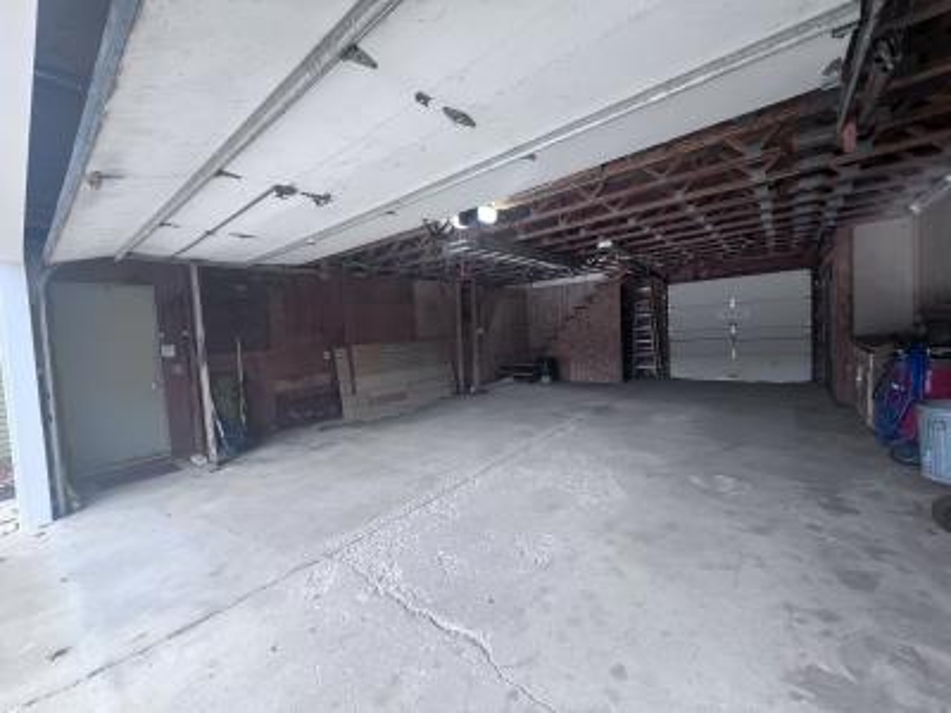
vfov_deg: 89.9
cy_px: 356
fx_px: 357
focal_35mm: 13
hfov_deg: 106.2
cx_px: 476
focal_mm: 1.57
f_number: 1.8
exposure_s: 1/91
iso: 250
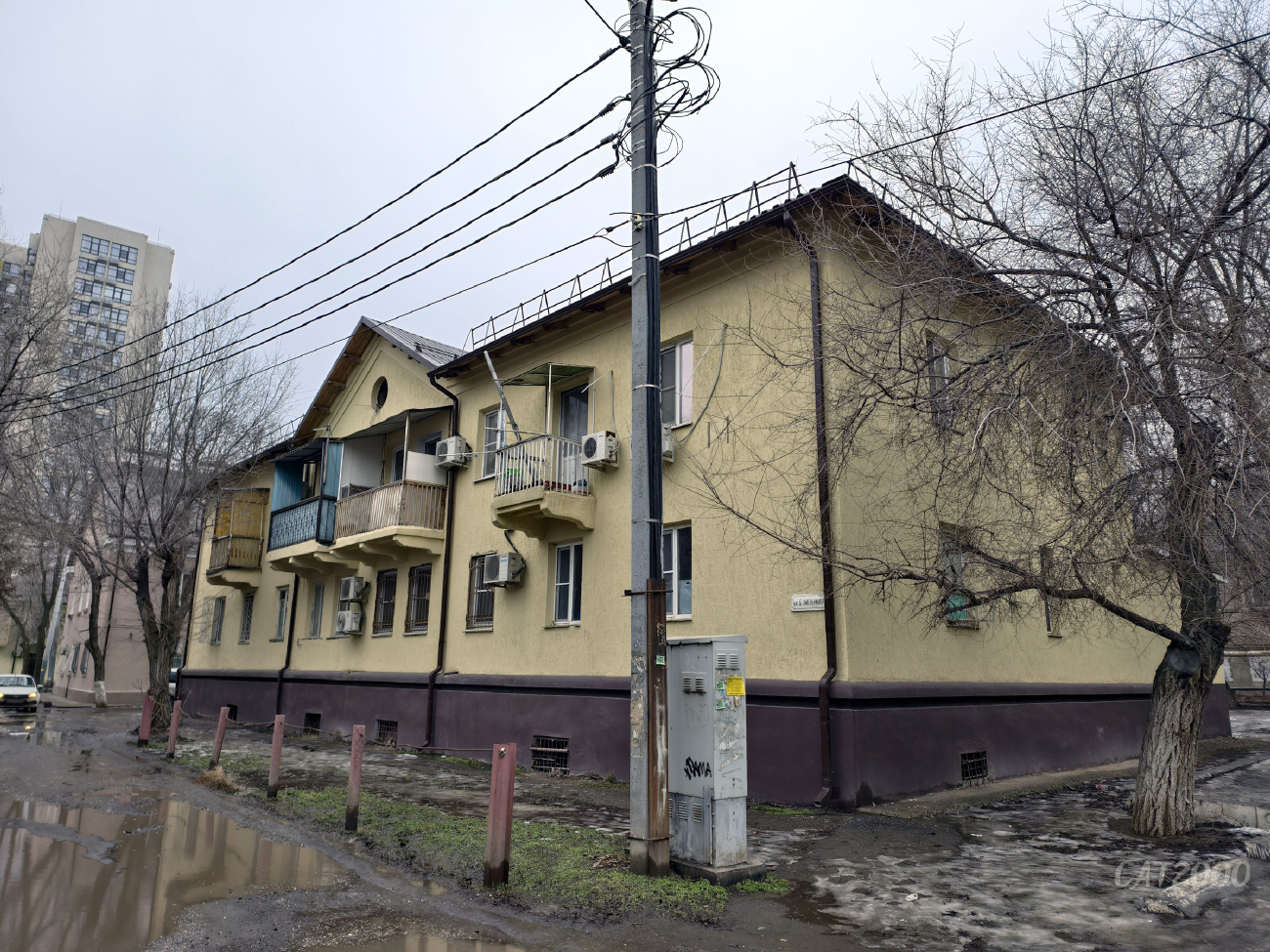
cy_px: 476
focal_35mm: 23
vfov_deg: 58.9
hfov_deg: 73.9
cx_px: 635
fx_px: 844
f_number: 1.57
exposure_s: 1/1156
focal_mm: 6.54
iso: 72
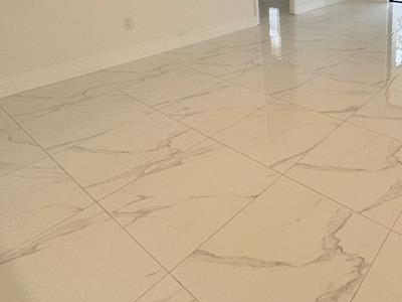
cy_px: 20
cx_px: 338
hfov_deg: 57.3
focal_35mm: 28
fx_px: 325
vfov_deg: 44.4
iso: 160
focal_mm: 2.22
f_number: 2.2
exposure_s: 1/120
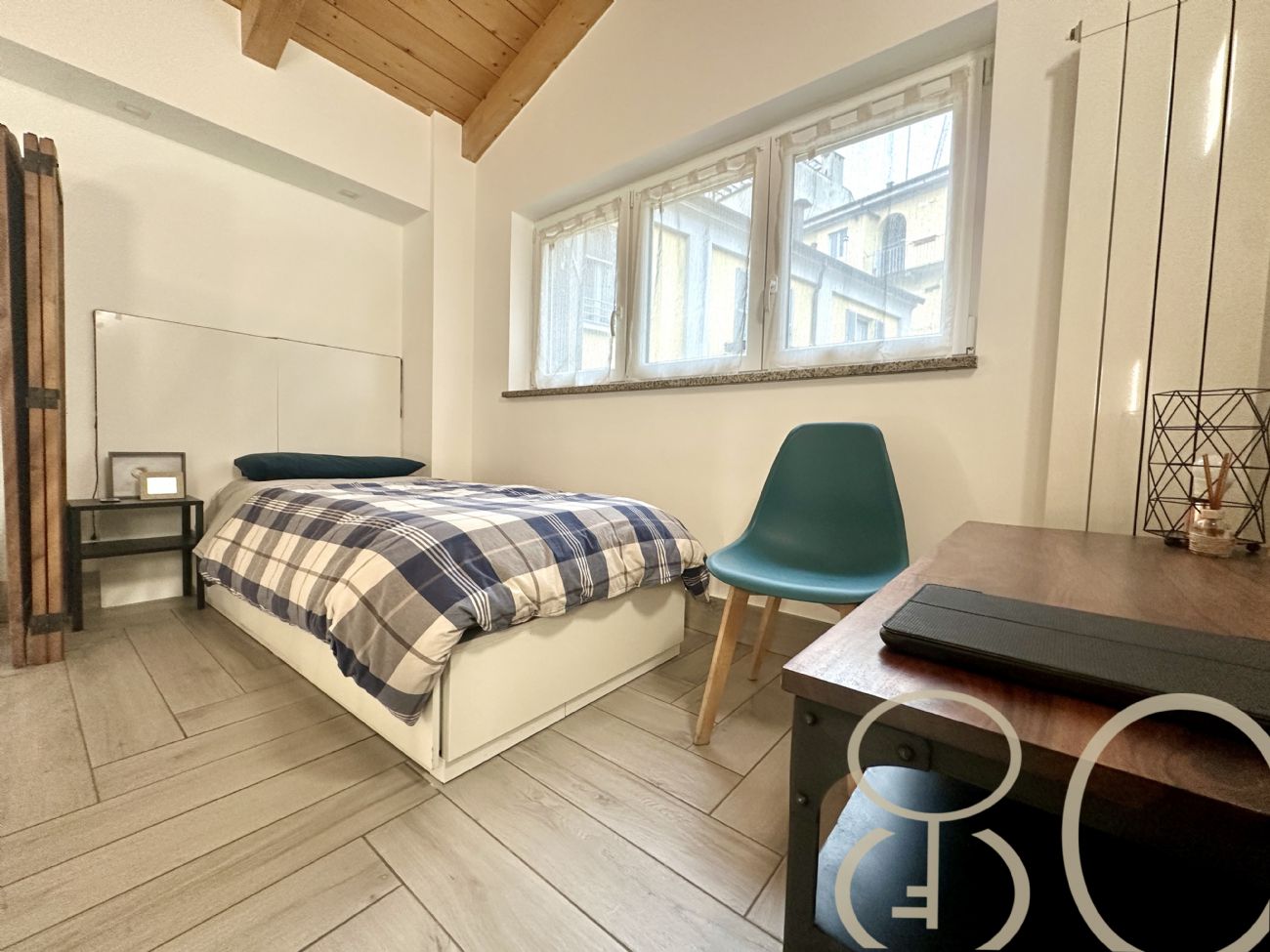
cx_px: 635
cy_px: 476
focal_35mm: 14
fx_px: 514
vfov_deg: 85.7
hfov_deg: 102.1
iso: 200
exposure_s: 1/100
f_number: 2.2
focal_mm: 2.22
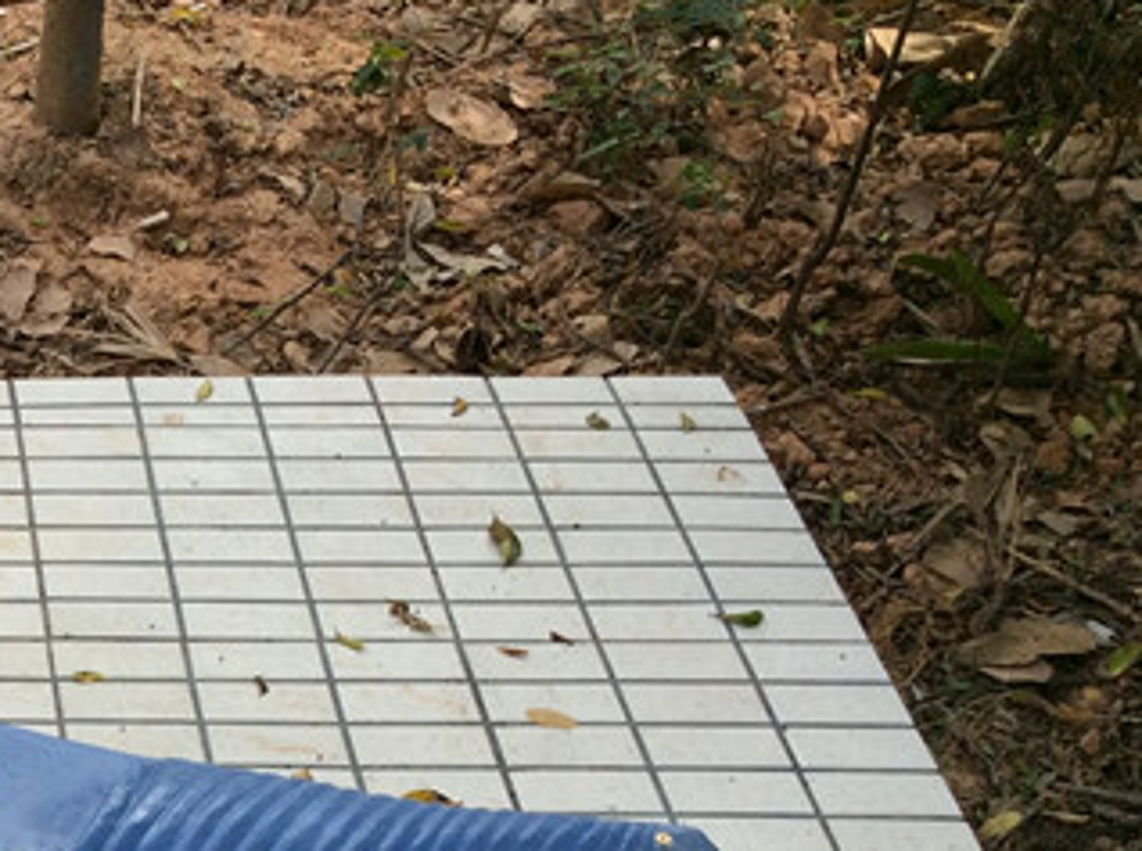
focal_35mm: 83
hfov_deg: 21.7
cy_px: 853
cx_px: -277
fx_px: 2732
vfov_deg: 17.3
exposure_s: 1/608
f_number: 2.4
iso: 32
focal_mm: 3.3
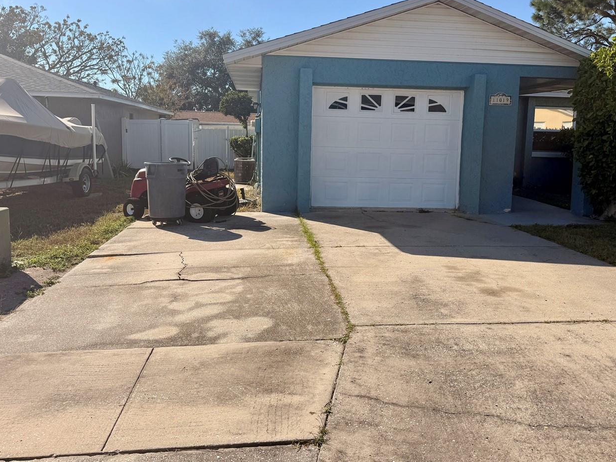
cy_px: 197
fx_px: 552
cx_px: 323
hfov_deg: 58.3
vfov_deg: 45.3
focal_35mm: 31
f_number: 1.78
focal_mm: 6.76
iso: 80
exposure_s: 1/6711
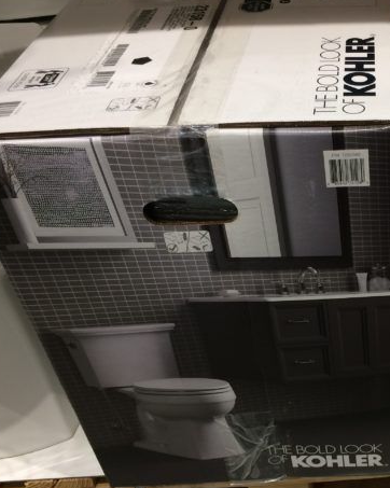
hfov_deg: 29.6
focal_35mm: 48
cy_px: 297
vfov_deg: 38.6
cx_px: 380
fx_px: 693
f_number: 2.2
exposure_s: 1/30
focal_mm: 4.15
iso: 64
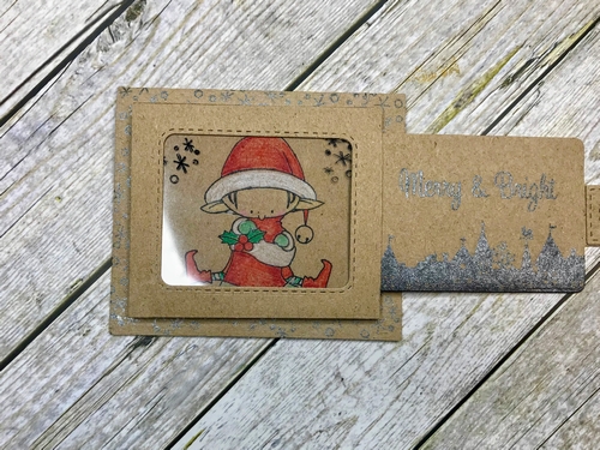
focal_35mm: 28
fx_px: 485
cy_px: 225
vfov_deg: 49.7
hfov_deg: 63.4
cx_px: 300
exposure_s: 1/389
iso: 20
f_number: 1.8
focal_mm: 3.99
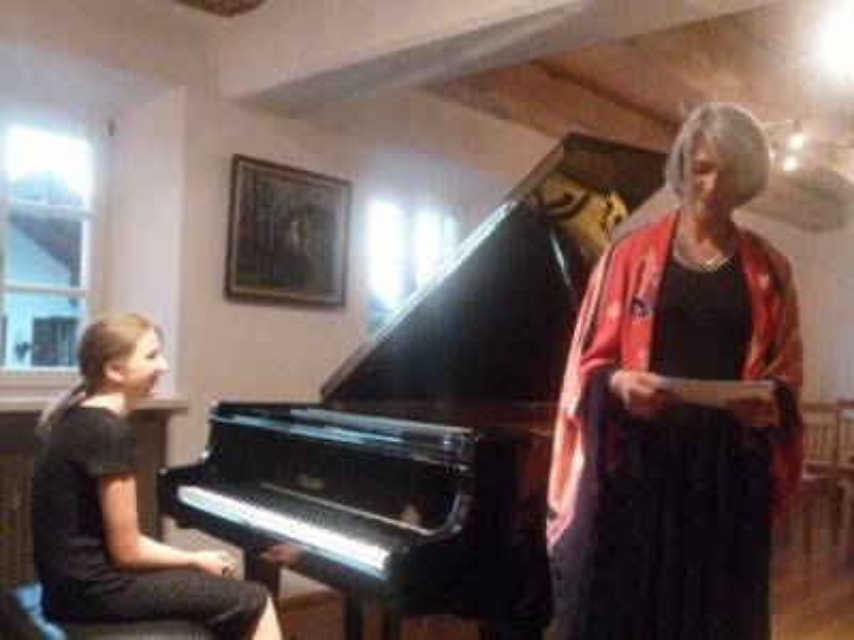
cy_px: 320
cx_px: 427
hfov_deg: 49.0
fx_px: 937
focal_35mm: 38
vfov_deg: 37.7
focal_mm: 6.8
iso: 800
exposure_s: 1/60
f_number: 3.2
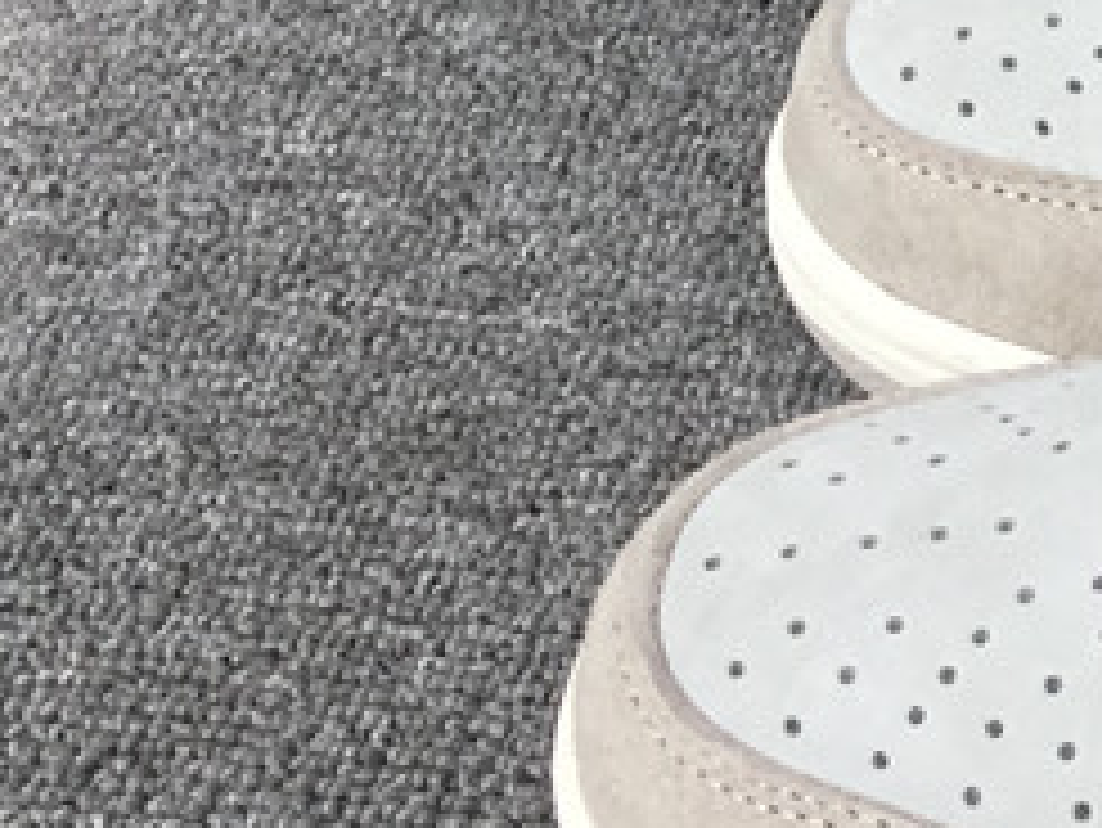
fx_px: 3631
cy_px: 461
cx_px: 1952
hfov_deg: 15.1
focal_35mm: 114
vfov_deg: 13.0
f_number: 2.4
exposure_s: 1/100
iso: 32
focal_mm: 3.3
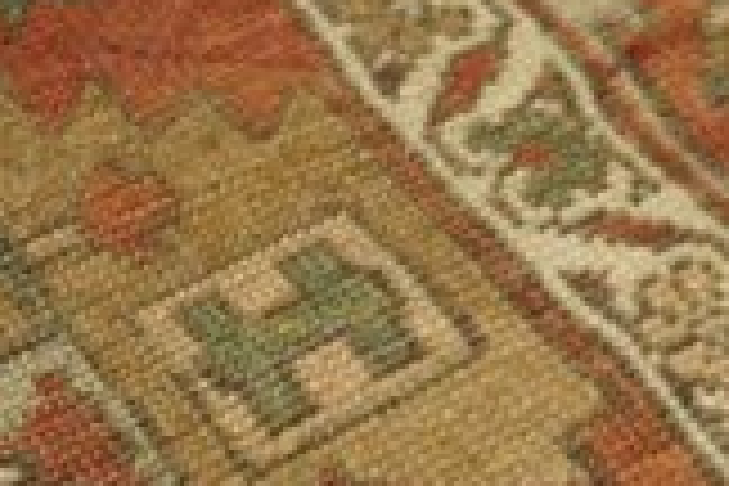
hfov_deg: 20.1
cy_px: 772
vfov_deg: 12.8
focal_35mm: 100
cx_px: 117
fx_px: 2025
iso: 2500
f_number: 4
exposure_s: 1/160
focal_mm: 18
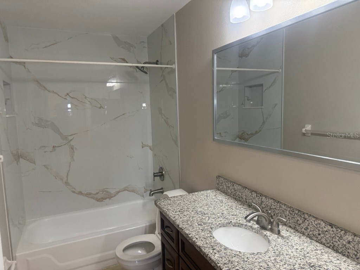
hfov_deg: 71.6
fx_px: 250
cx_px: 180
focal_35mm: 24
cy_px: 135
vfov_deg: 56.8
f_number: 1.78
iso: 250
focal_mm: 6.76
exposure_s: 1/120
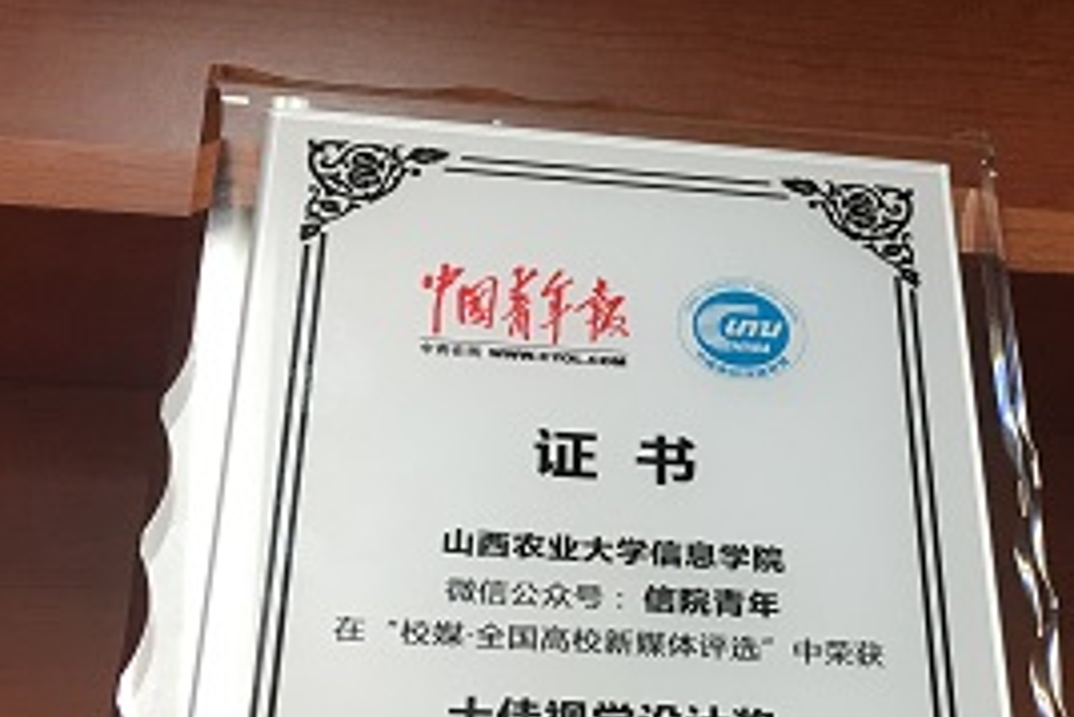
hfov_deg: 27.8
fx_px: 2149
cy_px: 473
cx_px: 765
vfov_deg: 18.9
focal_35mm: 72
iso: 32
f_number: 2.2
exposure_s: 1/33
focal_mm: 4.15
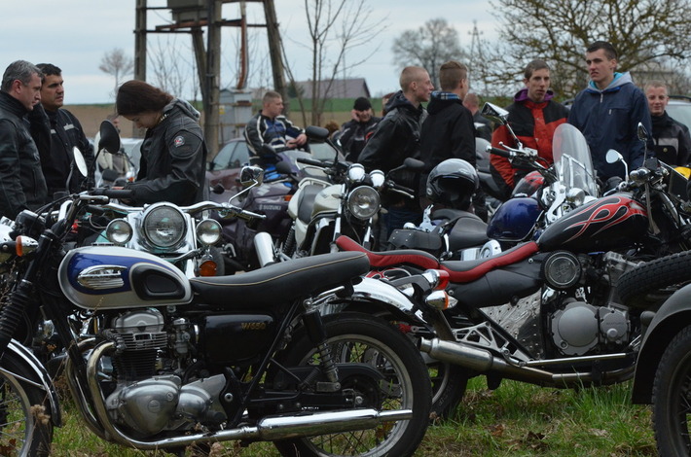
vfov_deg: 8.1
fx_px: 3217
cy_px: 228
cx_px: 346
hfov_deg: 12.3
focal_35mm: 168
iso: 1600
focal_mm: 112
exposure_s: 1/1000
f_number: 8
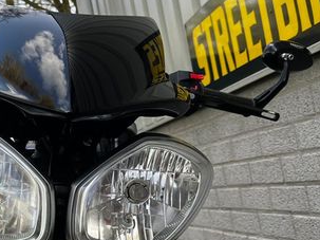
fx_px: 508
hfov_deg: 33.4
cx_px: 42
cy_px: 163
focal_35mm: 55
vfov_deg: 26.4
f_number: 1.6
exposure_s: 1/524
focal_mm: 5.1
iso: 50
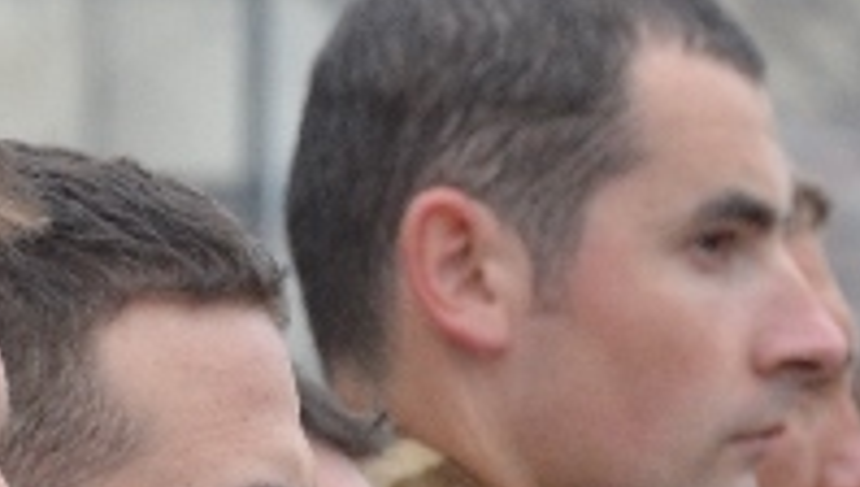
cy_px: 1161
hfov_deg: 2.3
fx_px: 21259
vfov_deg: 1.3
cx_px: 26
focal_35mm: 931
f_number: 7.1
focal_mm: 98
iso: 500
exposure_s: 1/200
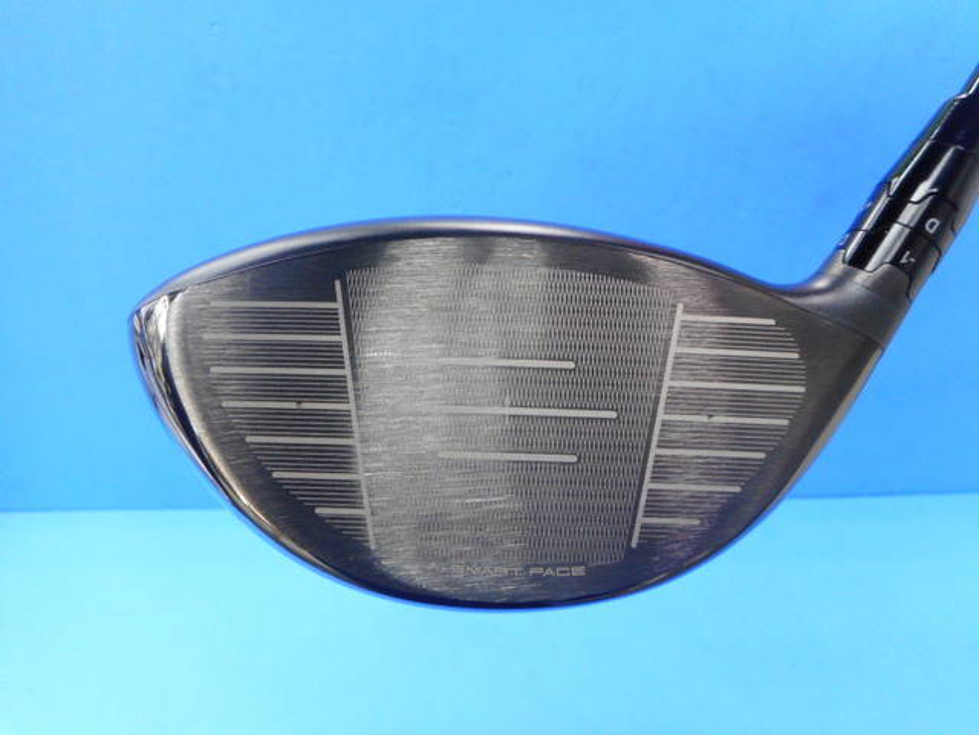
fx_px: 707
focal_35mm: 25
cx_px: 490
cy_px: 368
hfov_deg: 69.4
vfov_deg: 54.9
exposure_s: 1/30
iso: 280
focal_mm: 4.5
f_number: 3.7
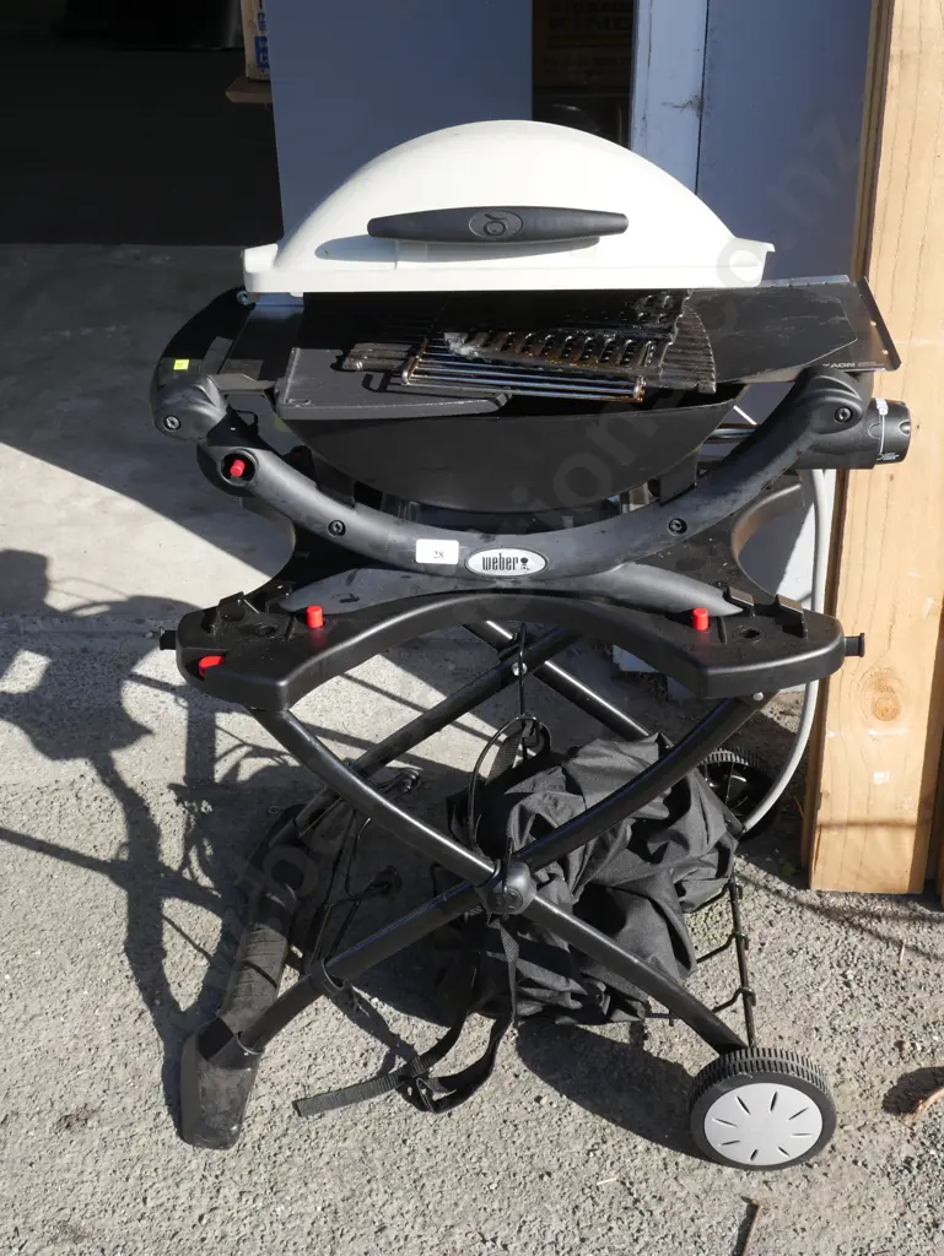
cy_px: 628
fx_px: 1453
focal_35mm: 40
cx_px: 472
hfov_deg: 36.0
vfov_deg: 46.8
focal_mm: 20
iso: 200
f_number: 8
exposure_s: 1/250
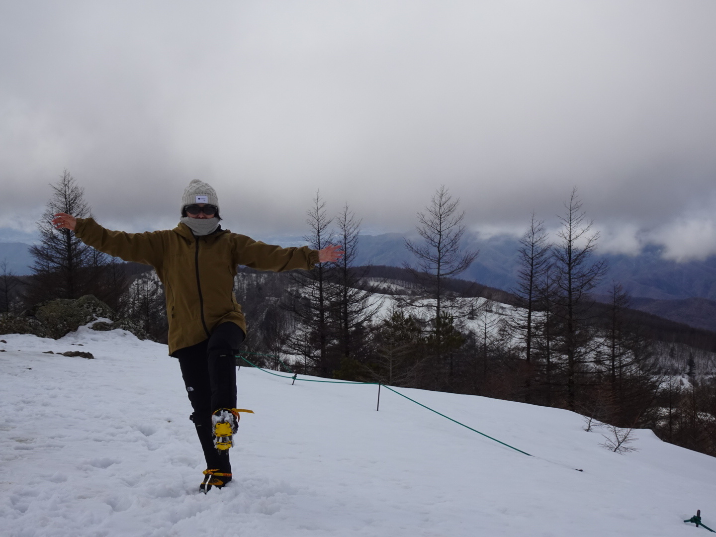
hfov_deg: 36.8
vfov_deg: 28.0
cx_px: 358
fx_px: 1076
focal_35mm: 52
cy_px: 268
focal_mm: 8.35
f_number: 4.5
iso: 80
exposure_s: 1/1000
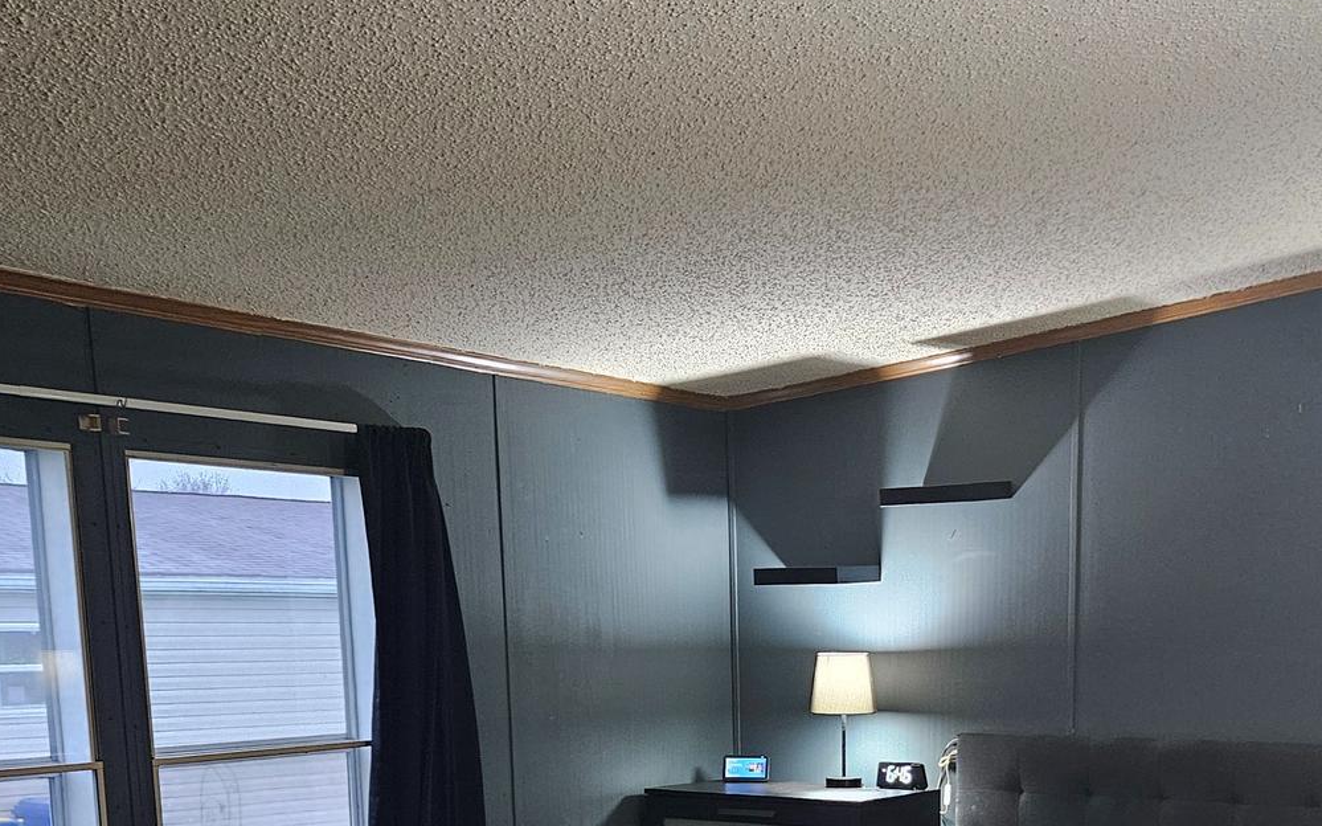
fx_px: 1801
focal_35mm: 50
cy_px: 890
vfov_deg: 24.3
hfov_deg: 39.7
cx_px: 899
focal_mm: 5.4
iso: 640
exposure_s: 1/24
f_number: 1.8
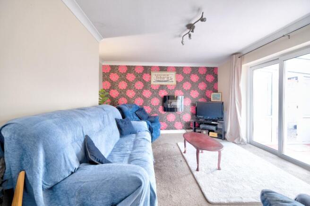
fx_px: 129
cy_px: 103
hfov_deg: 100.4
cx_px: 155
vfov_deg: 77.2
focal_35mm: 15
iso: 500
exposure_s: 1/15
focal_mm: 10
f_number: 4
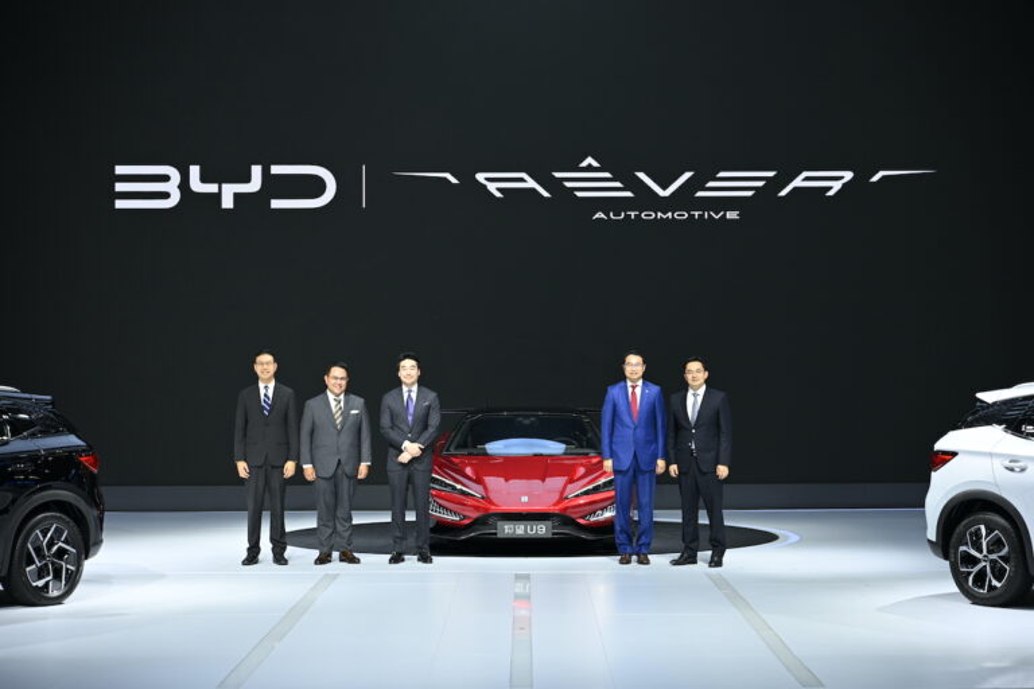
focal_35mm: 75
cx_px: 517
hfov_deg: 27.0
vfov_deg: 18.2
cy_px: 344
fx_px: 2154
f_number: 4
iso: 250
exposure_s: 1/160
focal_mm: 75
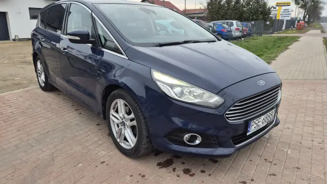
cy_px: 83
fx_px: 225
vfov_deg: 44.3
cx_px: 161
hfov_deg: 71.9
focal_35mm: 26
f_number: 1.8
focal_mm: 5.4
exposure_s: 1/338
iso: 25
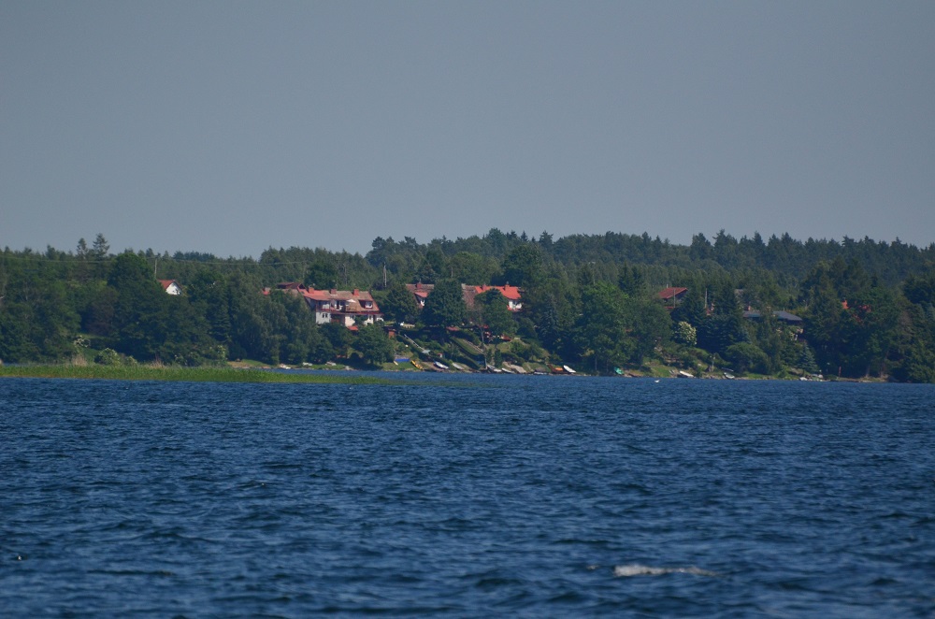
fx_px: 11661
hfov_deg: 4.6
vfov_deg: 3.0
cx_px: 468
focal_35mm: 450
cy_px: 310
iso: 640
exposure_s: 1/8000
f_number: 5.6
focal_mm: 300
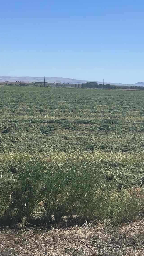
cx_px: 133
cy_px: 120
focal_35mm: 73
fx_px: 495
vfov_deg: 29.0
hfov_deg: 16.3
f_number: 1.6
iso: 32
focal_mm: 5.1
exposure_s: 1/5128
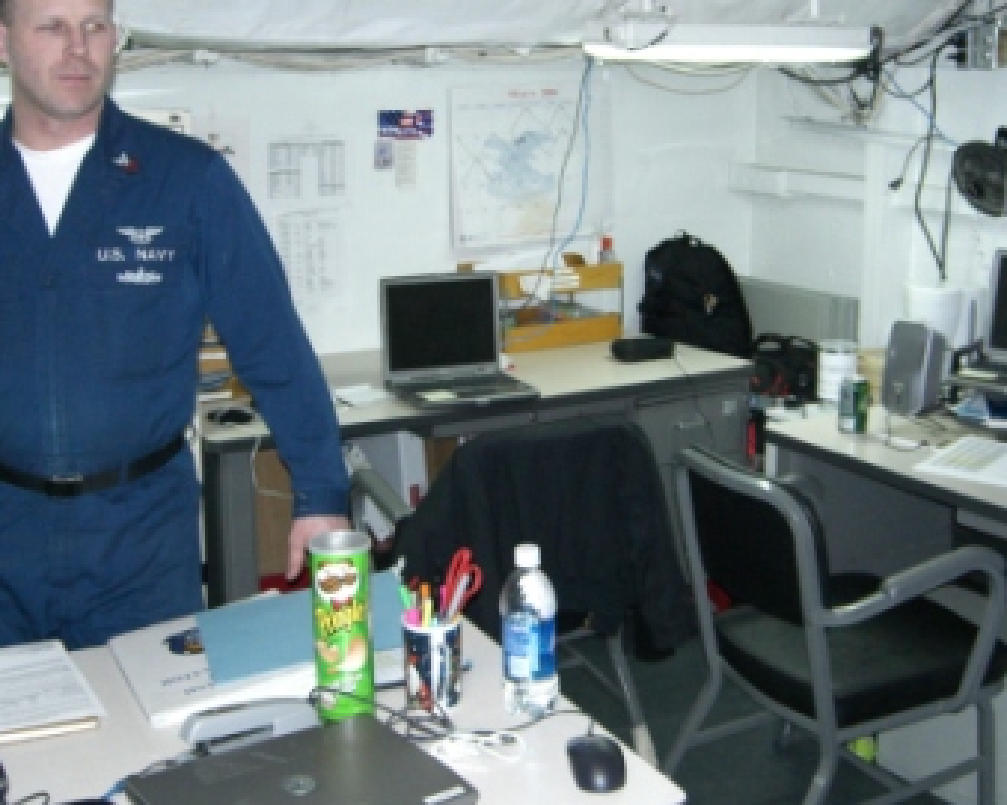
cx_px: 541
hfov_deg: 38.0
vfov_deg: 30.8
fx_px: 1460
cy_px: 359
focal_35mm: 49
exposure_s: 1/60
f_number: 2.8
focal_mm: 7.9
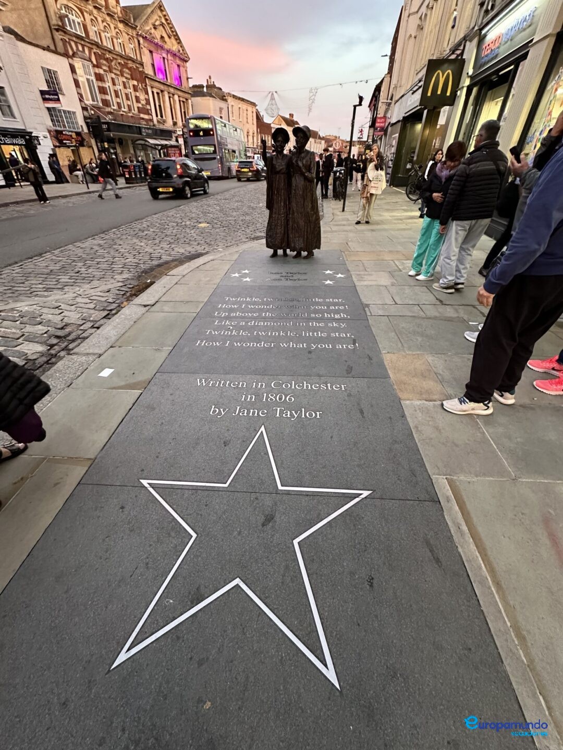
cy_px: 375
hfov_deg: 85.7
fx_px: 304
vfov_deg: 102.1
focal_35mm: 14
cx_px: 282
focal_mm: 2.22
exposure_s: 1/60
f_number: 2.2
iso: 640
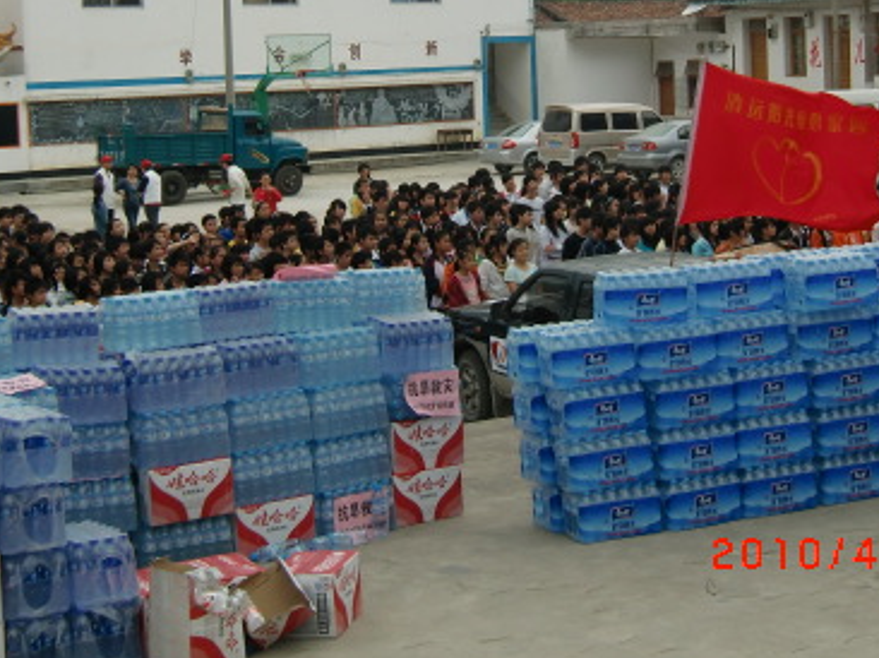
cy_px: 94
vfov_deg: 20.6
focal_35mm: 70
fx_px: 1776
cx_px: 468
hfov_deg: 27.8
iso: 64
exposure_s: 1/100
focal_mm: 7.1
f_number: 3.8
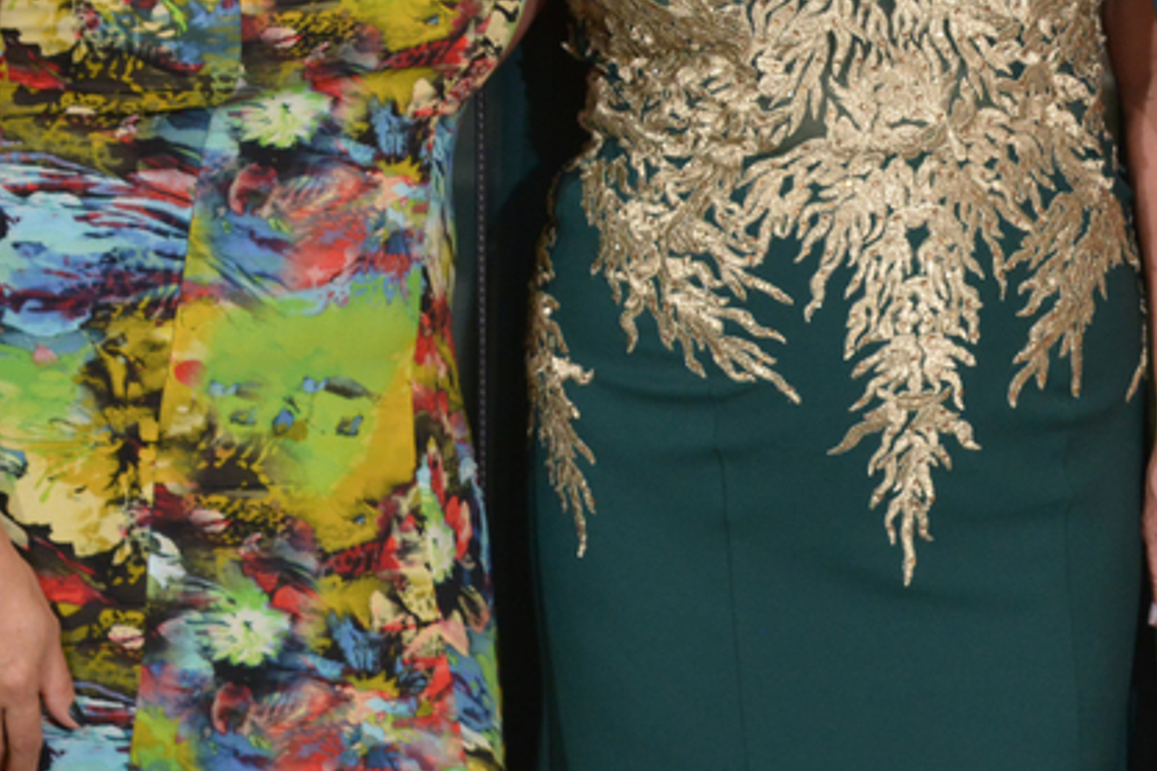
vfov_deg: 6.3
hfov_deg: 9.5
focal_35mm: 216
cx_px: 1068
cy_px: -137
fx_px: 6941
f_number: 6.3
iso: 1600
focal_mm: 75
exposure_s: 1/160
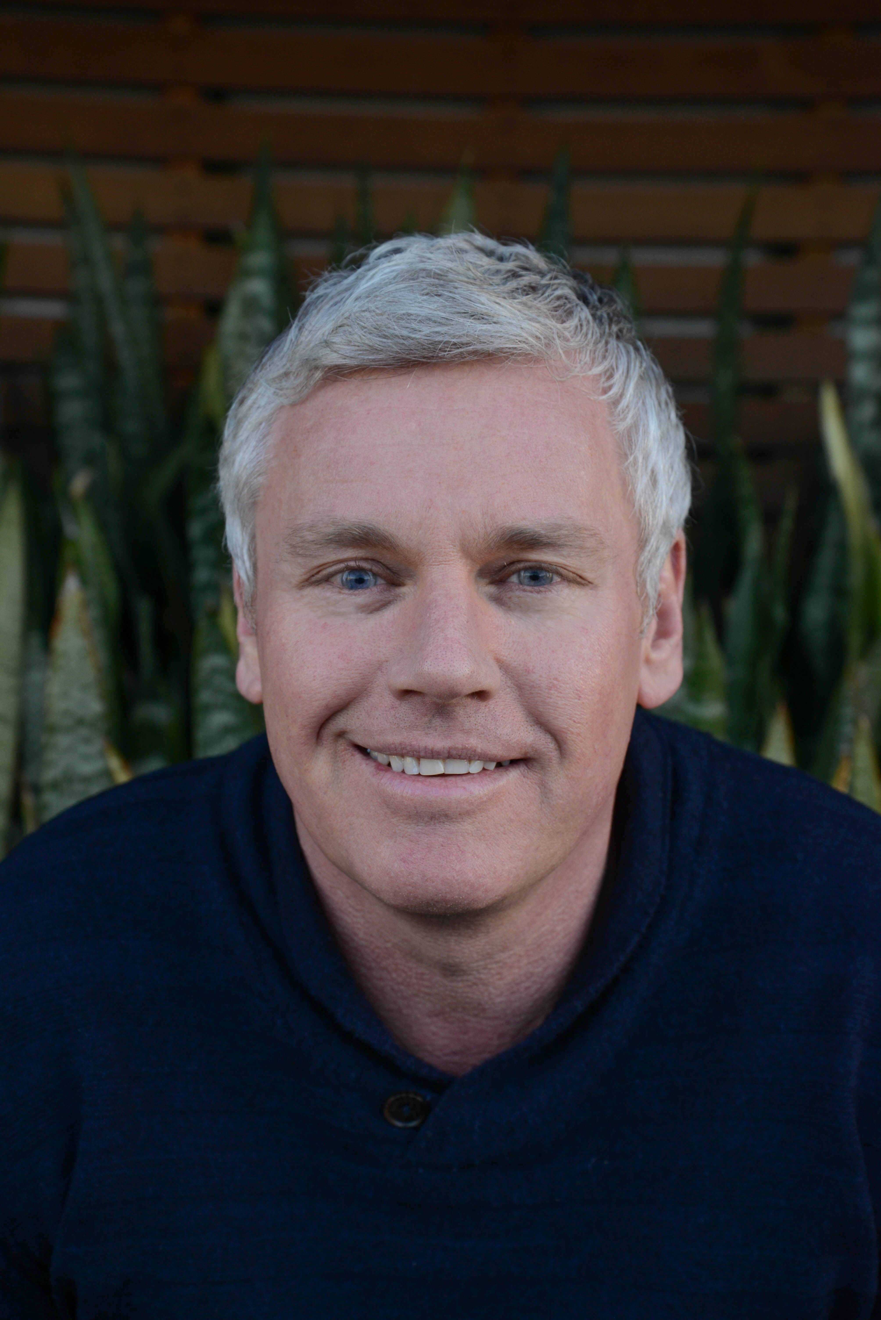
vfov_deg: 32.4
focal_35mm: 62
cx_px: 440
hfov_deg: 21.9
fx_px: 2274
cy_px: 660
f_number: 6.3
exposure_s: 1/100
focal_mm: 62
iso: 640
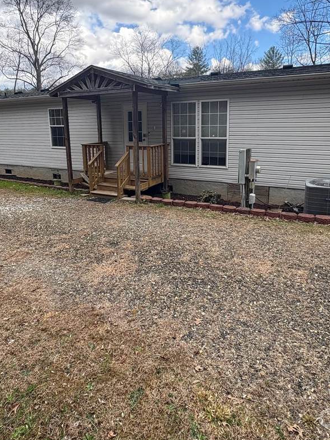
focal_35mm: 23
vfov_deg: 73.1
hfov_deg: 58.9
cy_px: 174
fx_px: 292
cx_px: 170
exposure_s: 1/470
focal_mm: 2.22
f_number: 2.2
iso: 64
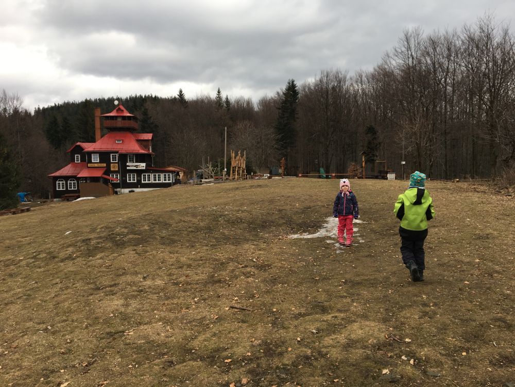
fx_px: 431
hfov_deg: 61.7
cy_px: 194
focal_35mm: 29
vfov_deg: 48.2
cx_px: 258
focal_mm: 4.15
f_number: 2.2
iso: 25
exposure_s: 1/184
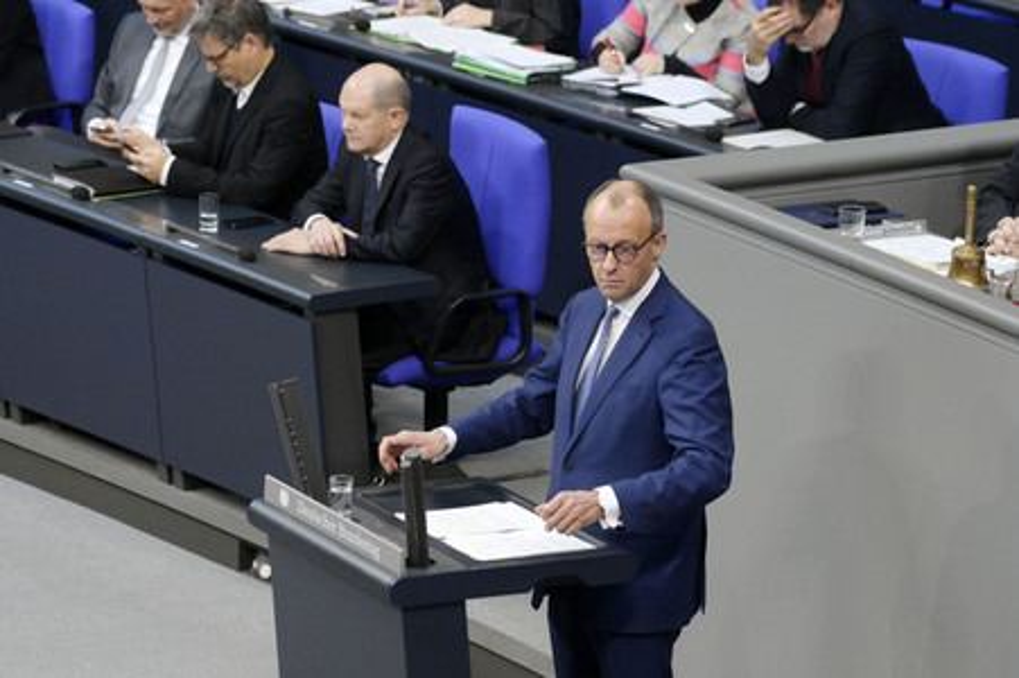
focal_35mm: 220
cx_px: 510
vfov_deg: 6.2
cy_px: 339
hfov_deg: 9.4
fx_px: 6222
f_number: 6.3
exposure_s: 1/320
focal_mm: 220
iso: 10000
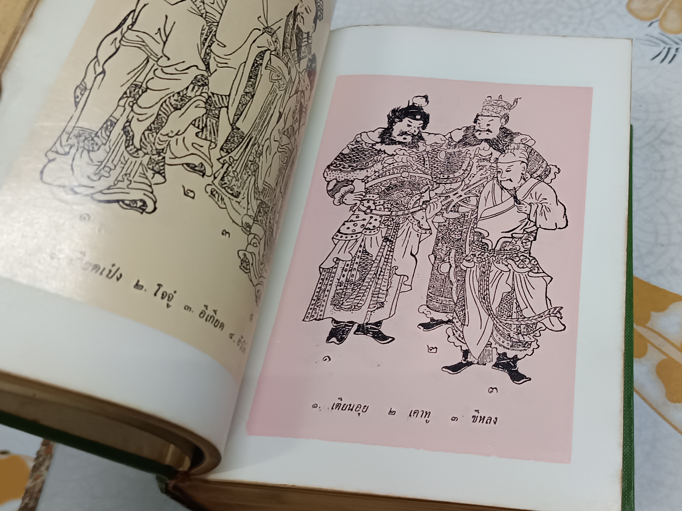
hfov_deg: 45.0
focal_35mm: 41
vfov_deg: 35.1
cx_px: 464
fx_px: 808
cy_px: 254
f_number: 1.7
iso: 852
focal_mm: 5.31
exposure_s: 1/33.3
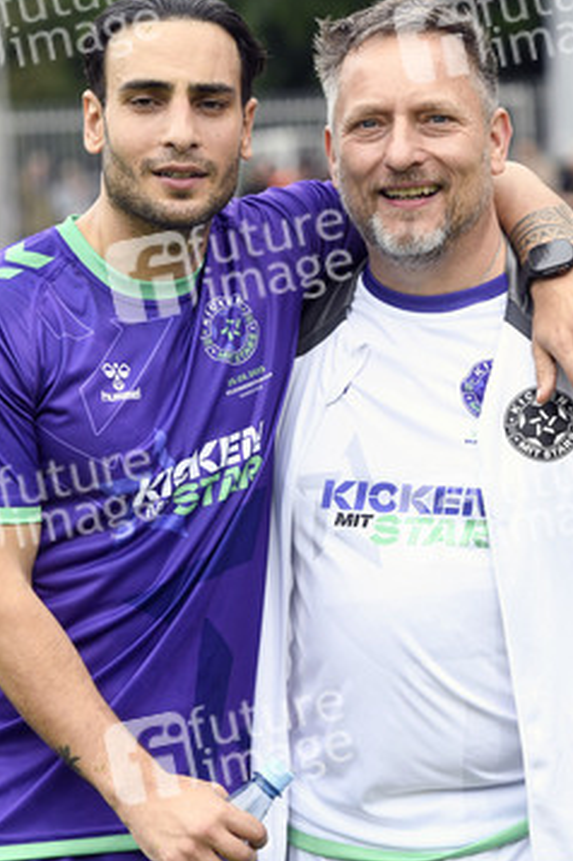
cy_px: 387
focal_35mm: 125
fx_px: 2990
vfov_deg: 16.4
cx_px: 299
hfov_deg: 10.9
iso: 1000
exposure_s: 1/1600
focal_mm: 112
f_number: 5
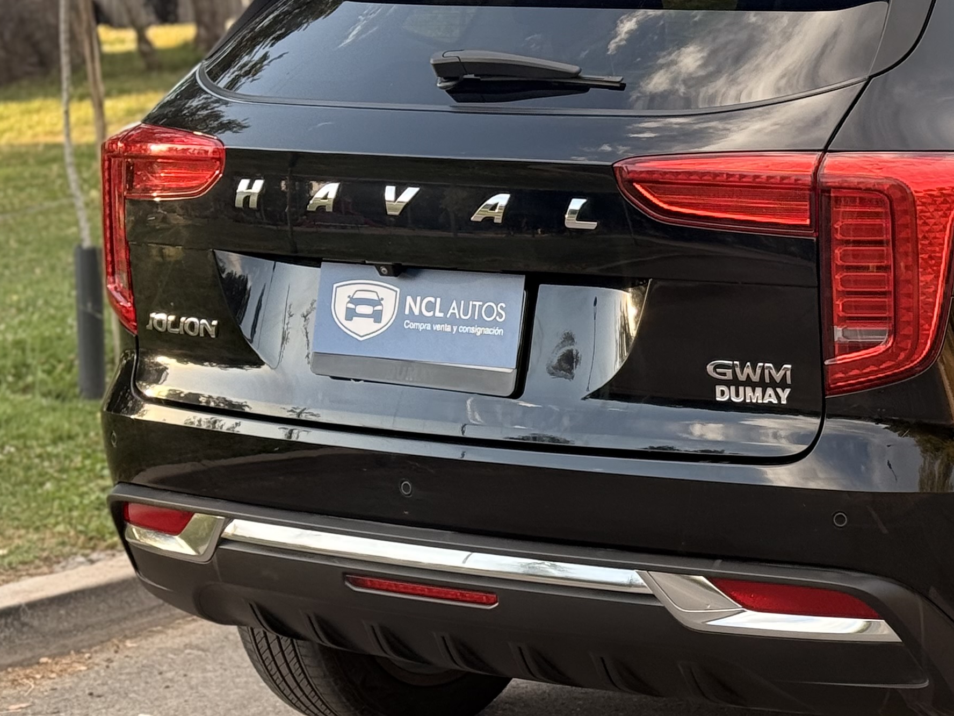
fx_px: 3004
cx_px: 966
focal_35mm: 109
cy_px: 464
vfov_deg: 13.6
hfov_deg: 17.6
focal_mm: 6.76
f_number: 1.78
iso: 64
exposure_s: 1/296
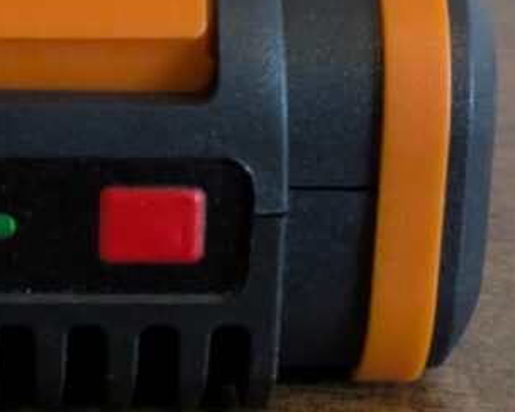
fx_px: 2560
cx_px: 73
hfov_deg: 11.4
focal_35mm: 168
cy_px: 91
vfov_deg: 9.2
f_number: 1.89
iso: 520
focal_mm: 5.43
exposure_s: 1/25
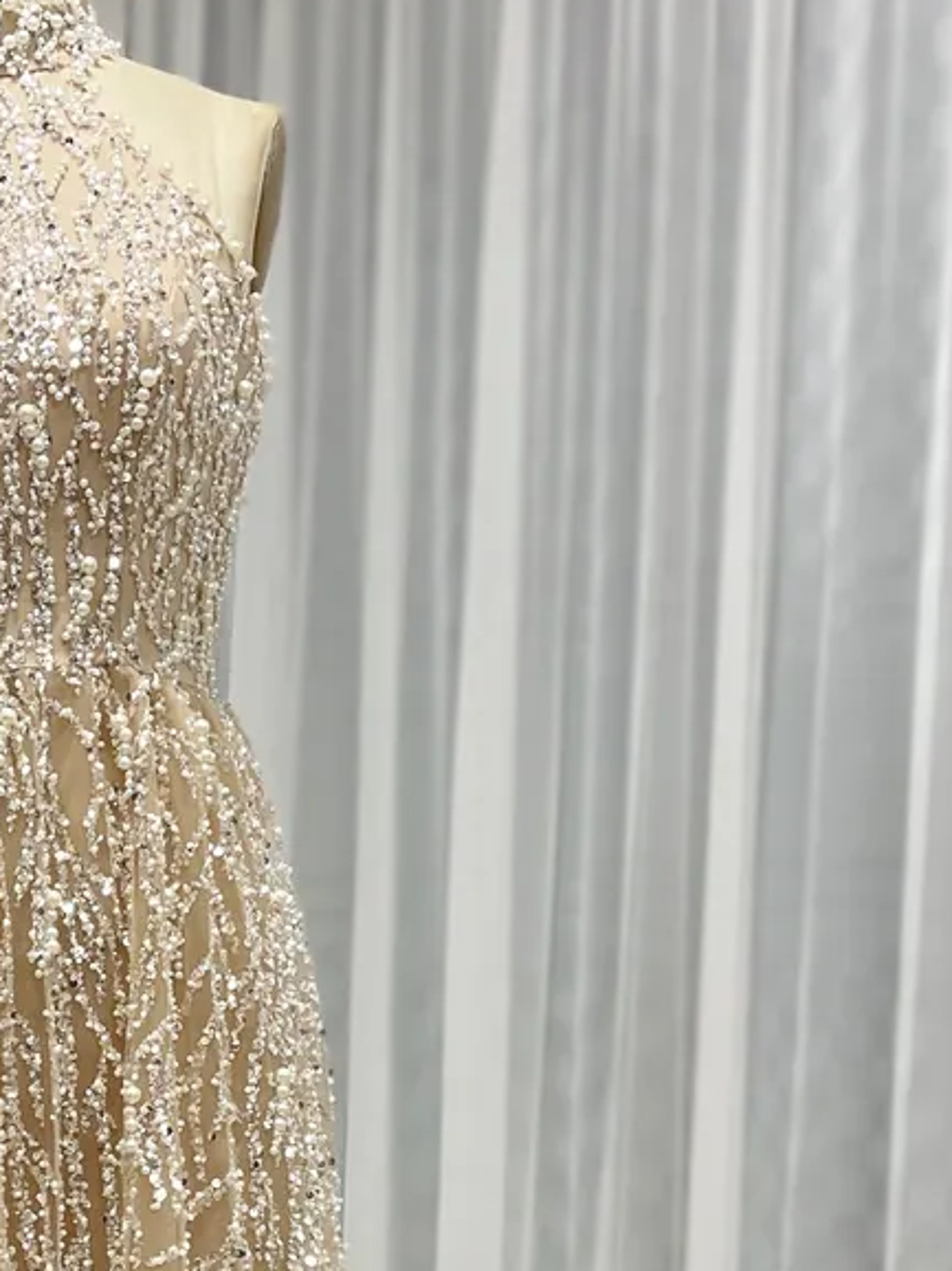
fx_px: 2642
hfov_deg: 19.8
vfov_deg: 25.9
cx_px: 9
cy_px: 1218
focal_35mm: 72
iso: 125
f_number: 1.6
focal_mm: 4.2
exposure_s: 1/50
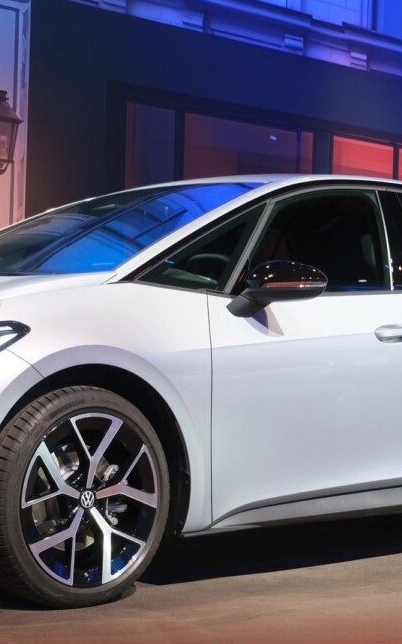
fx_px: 1333
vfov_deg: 27.1
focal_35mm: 76
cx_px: 155
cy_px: 381
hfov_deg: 17.1
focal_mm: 26.5
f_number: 3.2
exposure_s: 1/100
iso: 1250
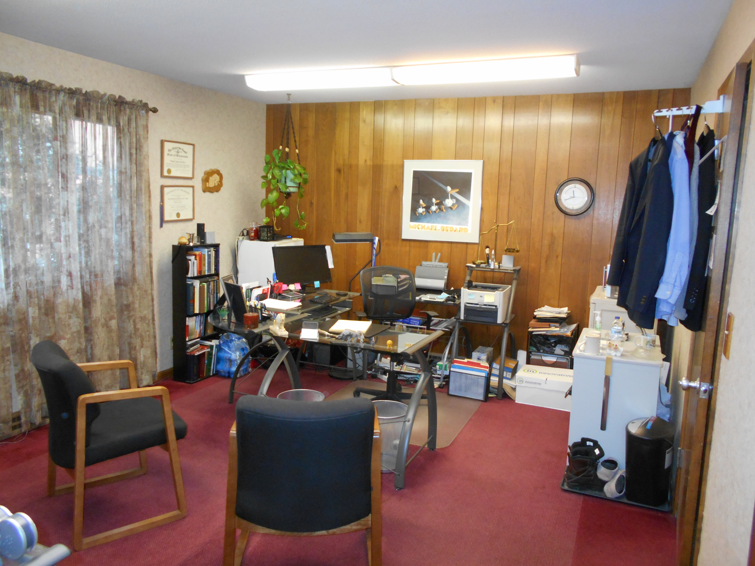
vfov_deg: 53.1
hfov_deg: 67.3
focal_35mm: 26
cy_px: 283
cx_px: 378
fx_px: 567
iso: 320
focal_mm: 4.6
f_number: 3.2
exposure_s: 1/25
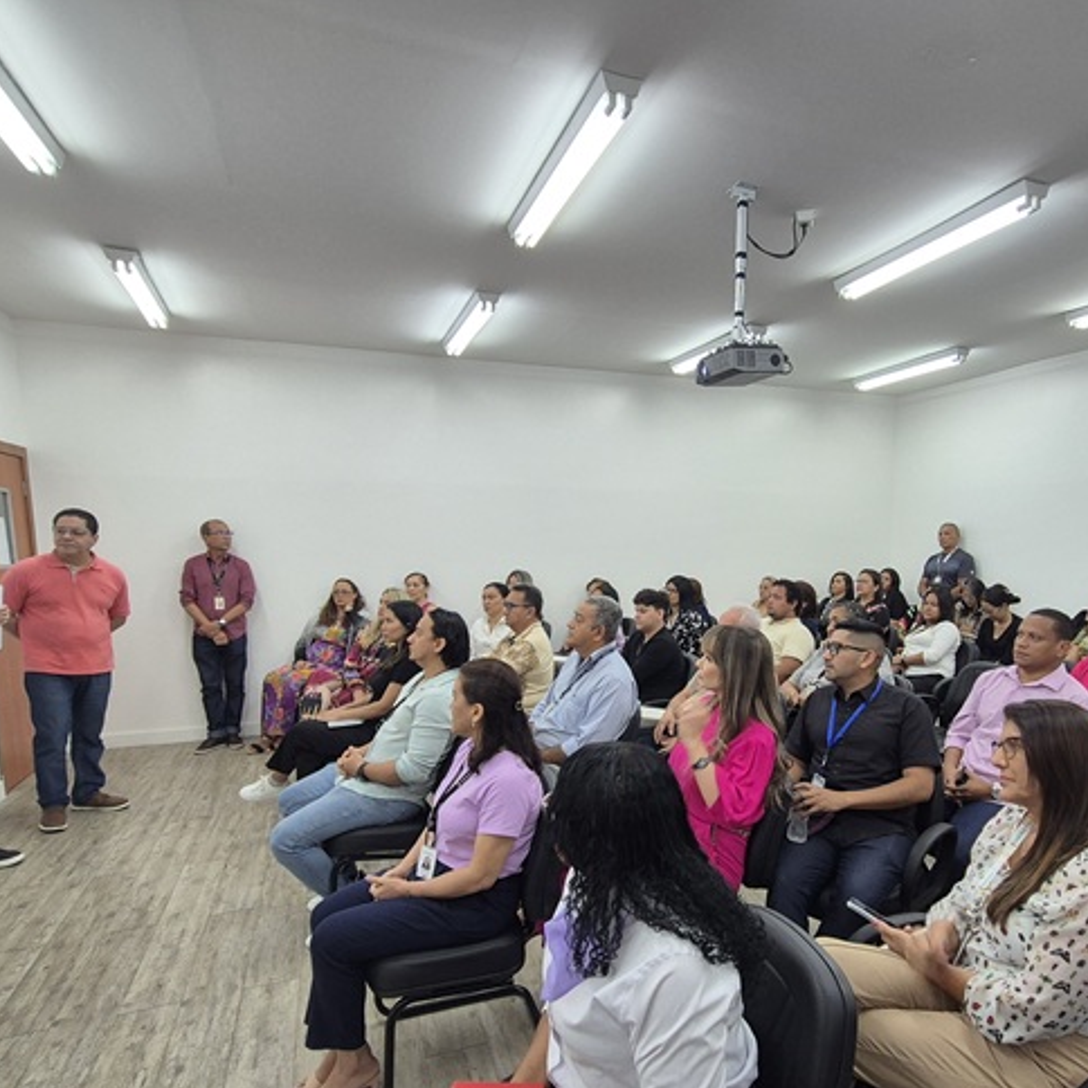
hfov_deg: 77.0
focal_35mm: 19
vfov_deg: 76.8
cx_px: 638
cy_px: 652
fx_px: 676
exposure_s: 1/60
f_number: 2.2
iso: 100
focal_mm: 2.2
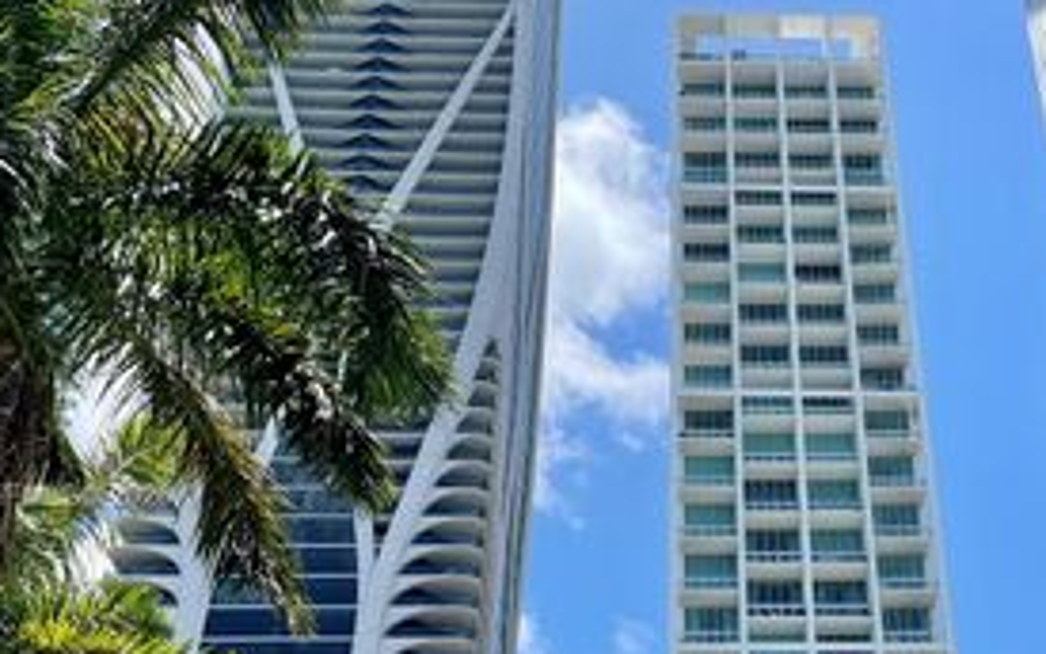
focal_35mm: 50
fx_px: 1426
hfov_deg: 39.5
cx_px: 753
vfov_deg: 25.5
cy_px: 498
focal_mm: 4.2
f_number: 1.6
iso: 32
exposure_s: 1/3731
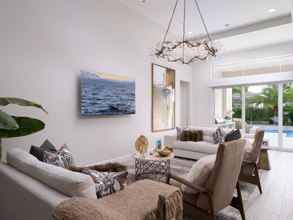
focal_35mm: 24
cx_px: 146
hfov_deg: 71.6
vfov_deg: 56.8
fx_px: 203
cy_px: 110
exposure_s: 1/200
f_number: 5.6
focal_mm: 12
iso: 100
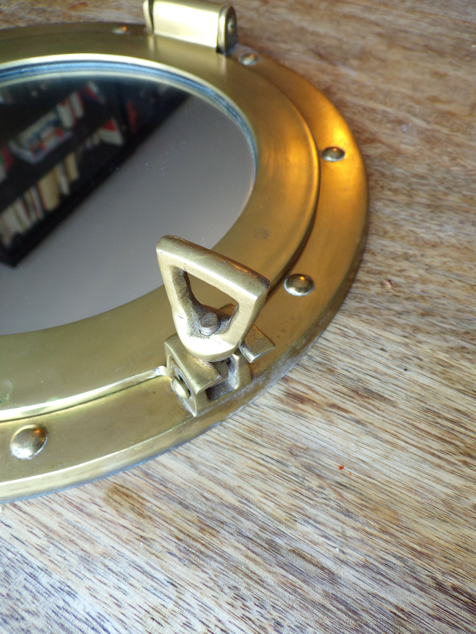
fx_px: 440
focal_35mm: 24
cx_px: 238
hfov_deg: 56.8
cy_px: 317
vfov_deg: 71.6
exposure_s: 1/34
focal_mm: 4.3
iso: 190
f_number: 3
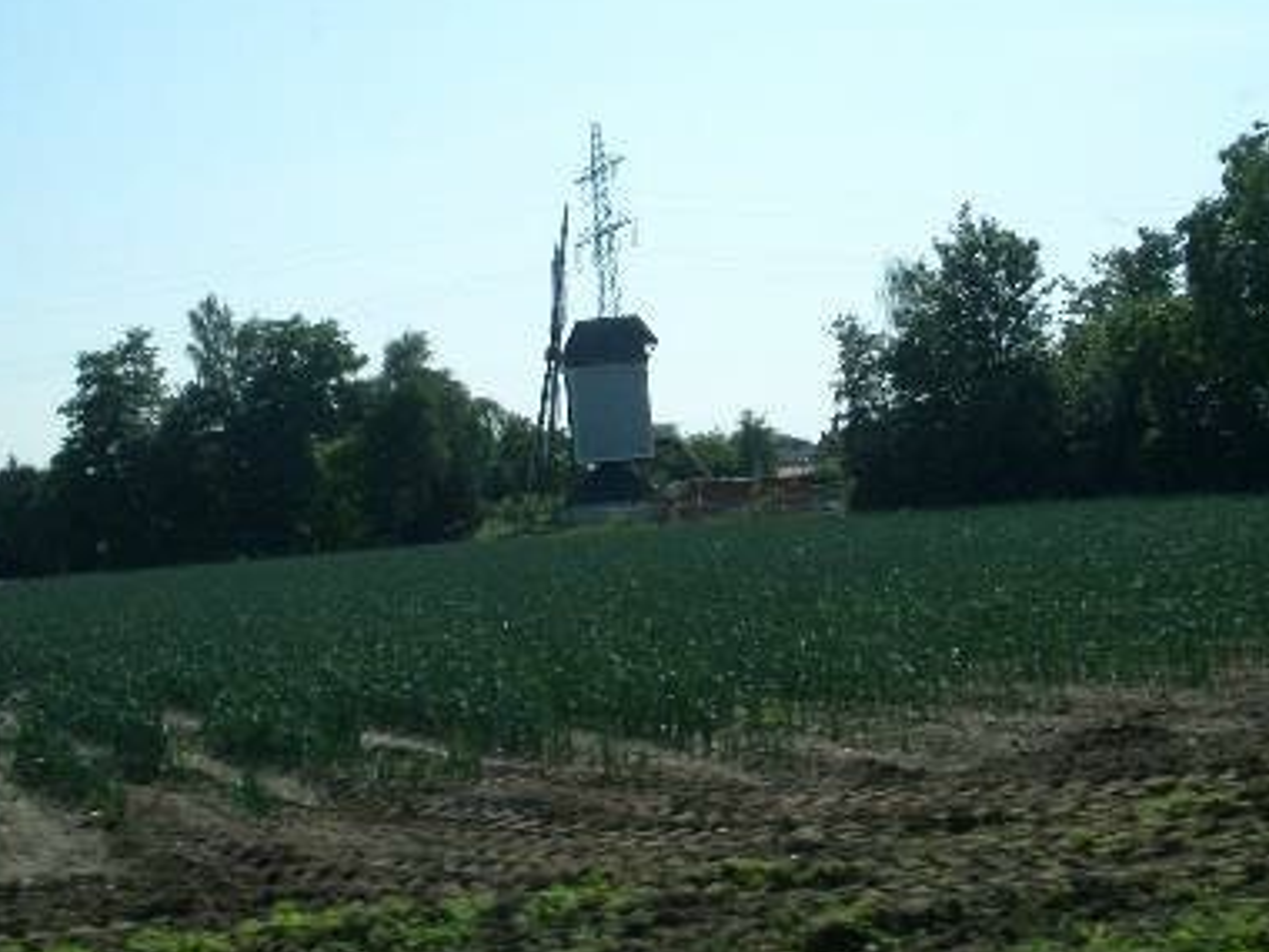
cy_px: 351
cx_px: 711
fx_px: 2163
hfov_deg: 32.7
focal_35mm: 59
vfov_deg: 24.7
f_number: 4.3
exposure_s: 1/640
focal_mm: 5.8
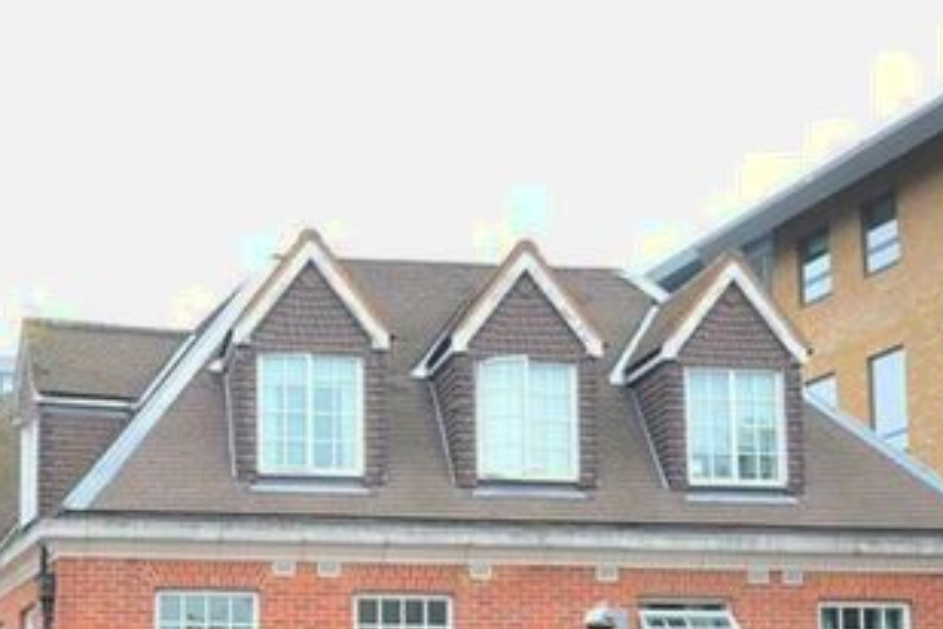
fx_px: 1781
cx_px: 345
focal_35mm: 68
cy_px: 542
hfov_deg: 29.5
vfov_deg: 19.7
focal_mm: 20
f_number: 5.6
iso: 360
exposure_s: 1/100
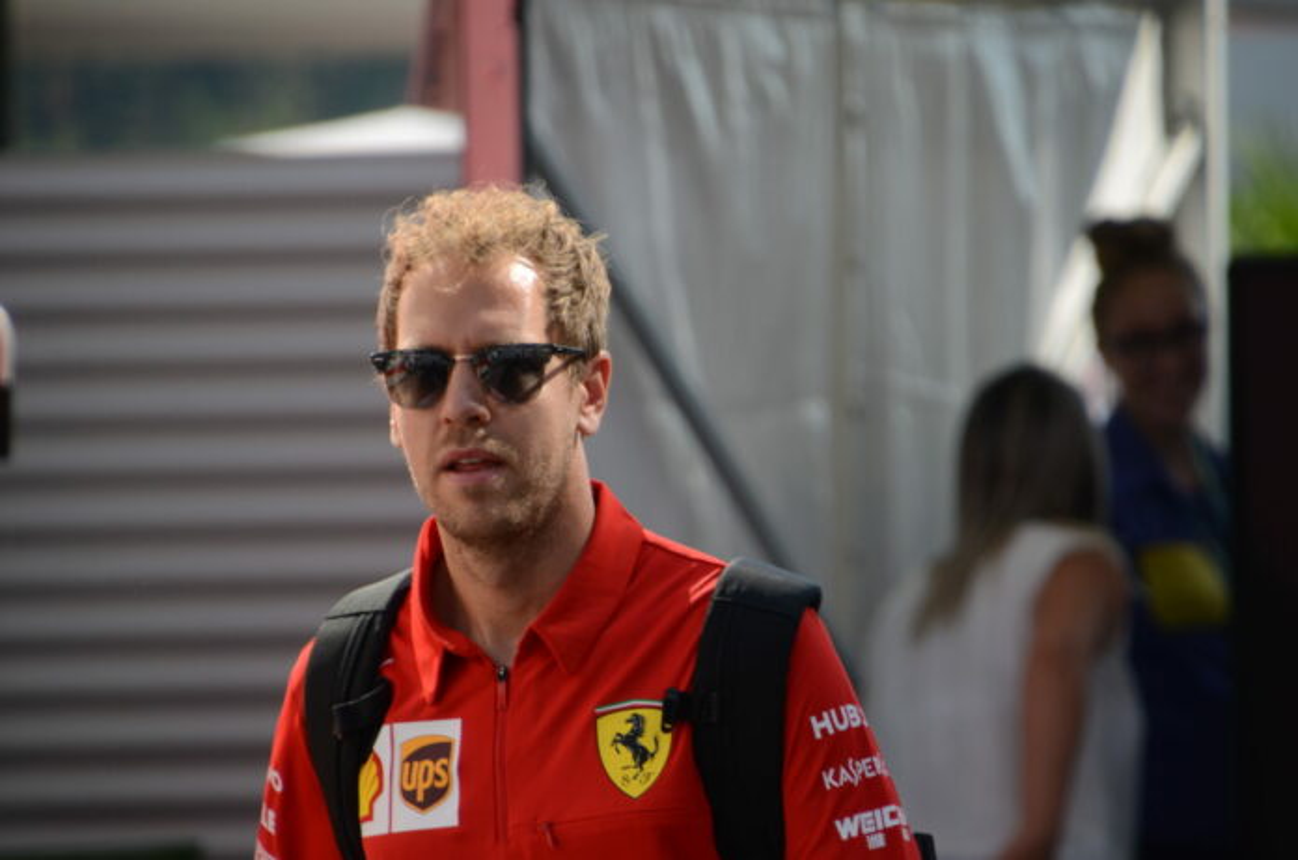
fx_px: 16192
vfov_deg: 3.0
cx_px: 649
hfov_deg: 4.6
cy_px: 430
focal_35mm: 450
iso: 400
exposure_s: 1/1000
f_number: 6.3
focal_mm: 300
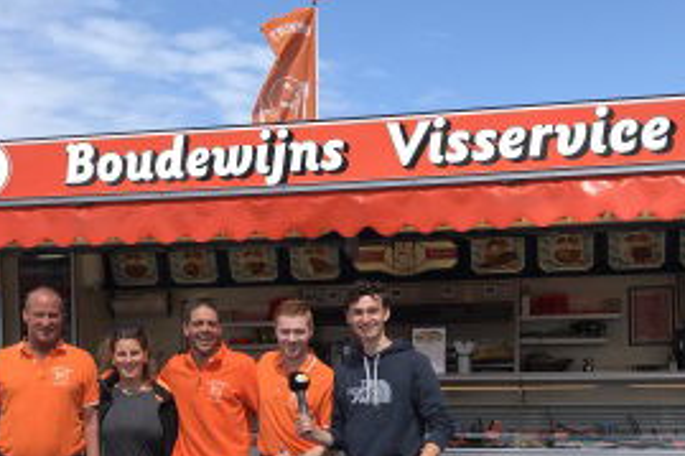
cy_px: 368
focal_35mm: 54
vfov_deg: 24.6
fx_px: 1027
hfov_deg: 36.9
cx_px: 321
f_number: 1.8
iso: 20
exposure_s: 1/1623
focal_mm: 3.99
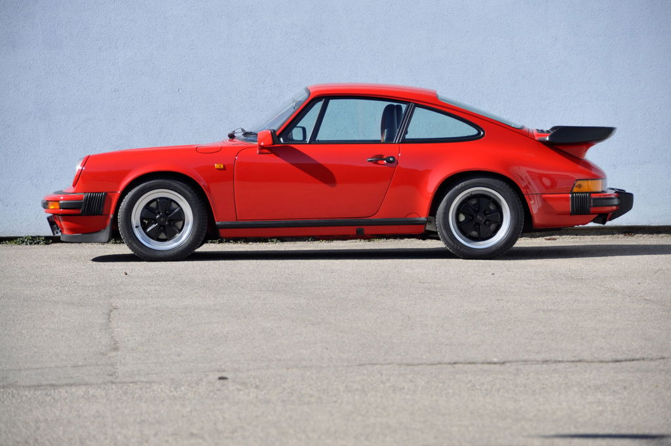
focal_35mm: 174
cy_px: 223
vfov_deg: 7.9
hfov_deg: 11.8
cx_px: 336
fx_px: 3239
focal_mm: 116
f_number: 6.3
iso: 500
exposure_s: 1/640
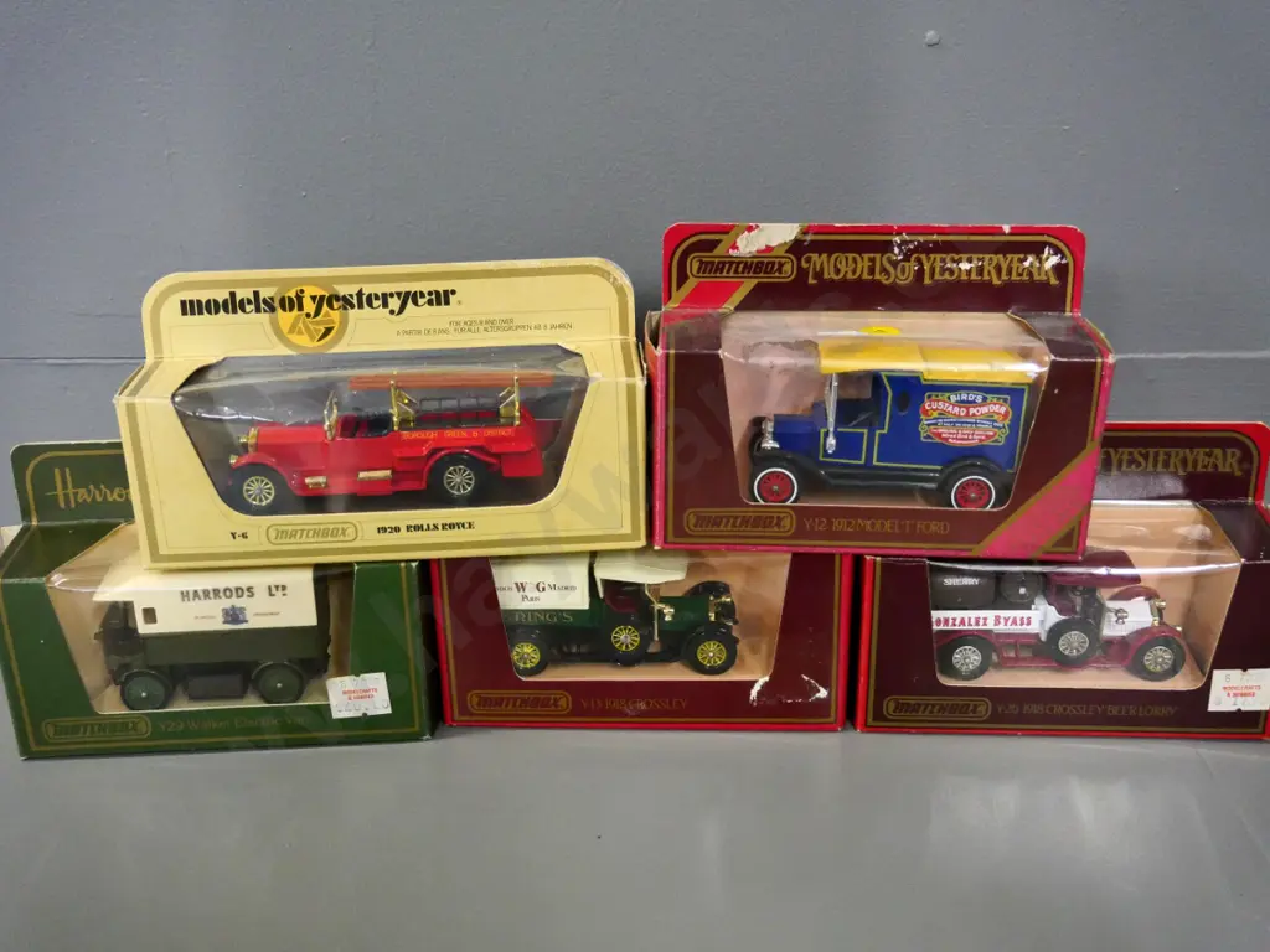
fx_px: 1468
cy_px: 476
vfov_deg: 36.0
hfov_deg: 46.8
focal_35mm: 40
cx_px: 635
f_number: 4.1
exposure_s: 1/160
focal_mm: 20
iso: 3200
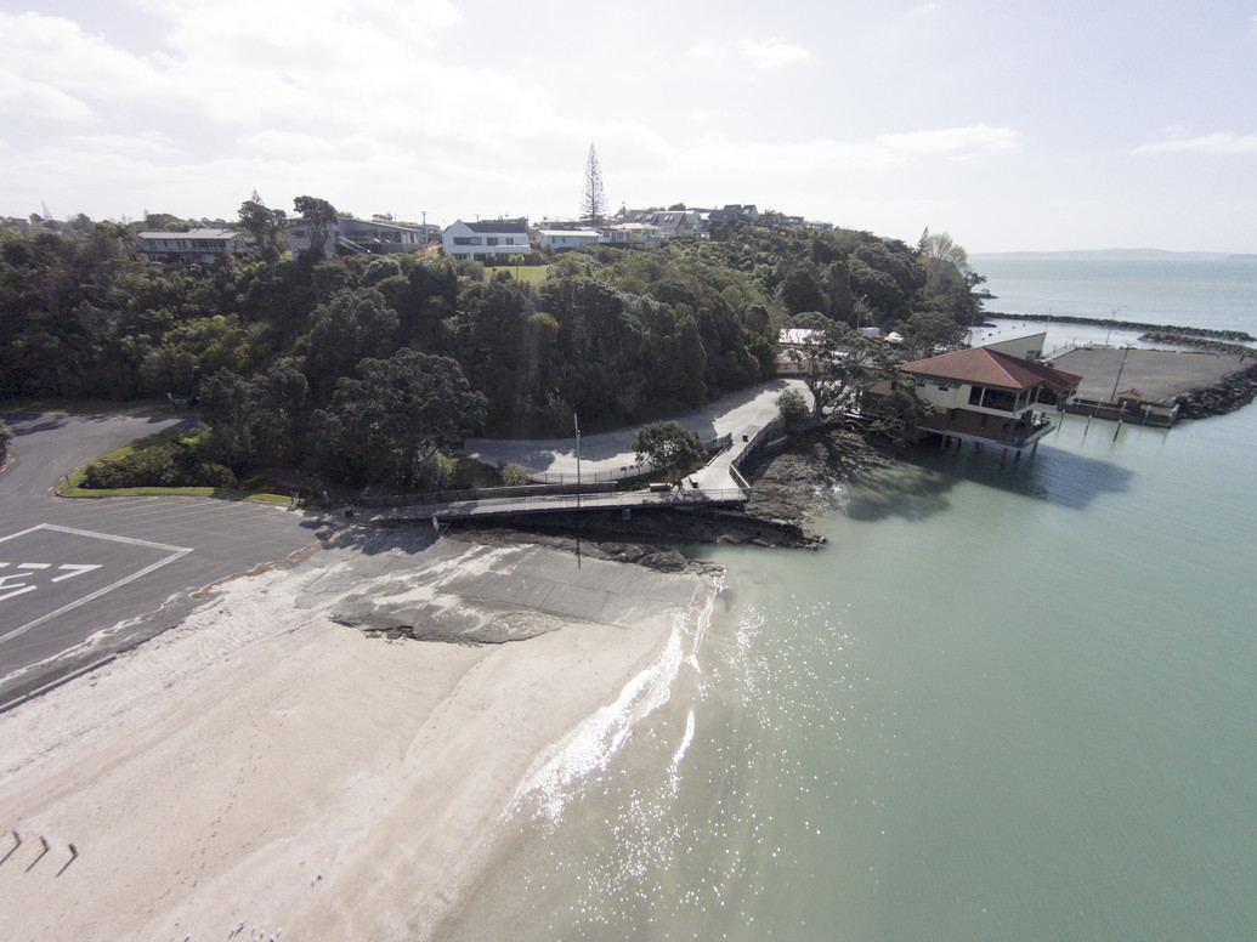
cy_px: 471
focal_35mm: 30
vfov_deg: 46.8
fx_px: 1089
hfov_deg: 60.0
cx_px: 628
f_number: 2.8
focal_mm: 5
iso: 100
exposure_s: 1/3200
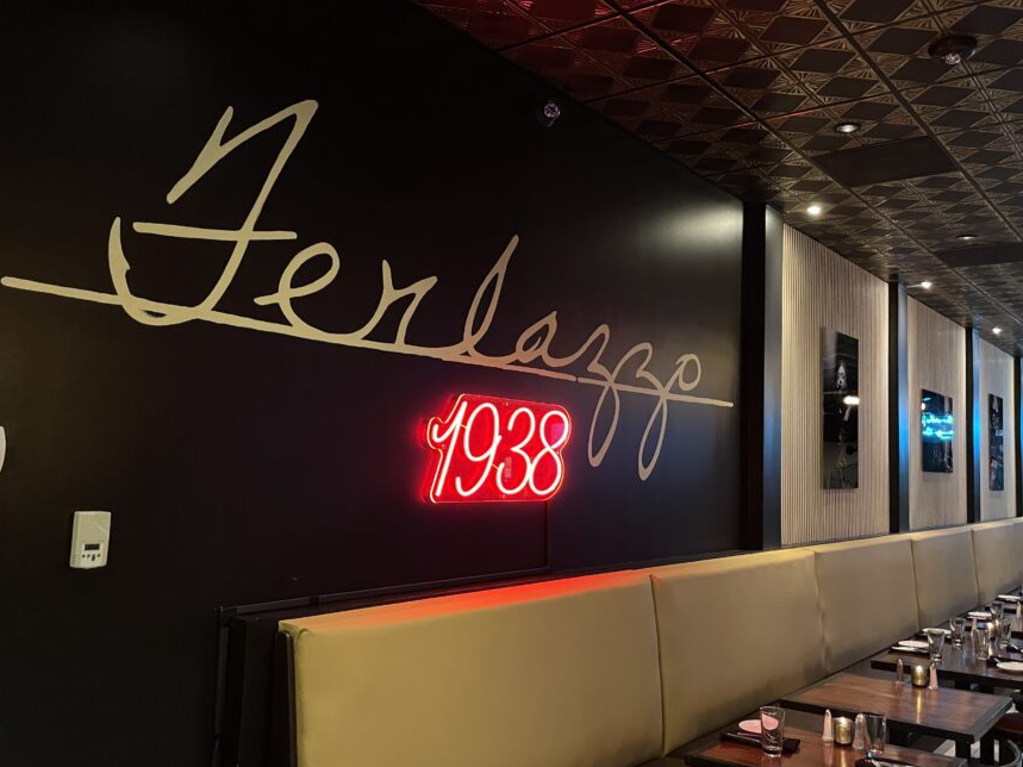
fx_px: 916
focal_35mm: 31
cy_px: 389
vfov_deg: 45.4
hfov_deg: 58.3
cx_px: 547
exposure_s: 1/39
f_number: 1.6
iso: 500
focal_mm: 4.2
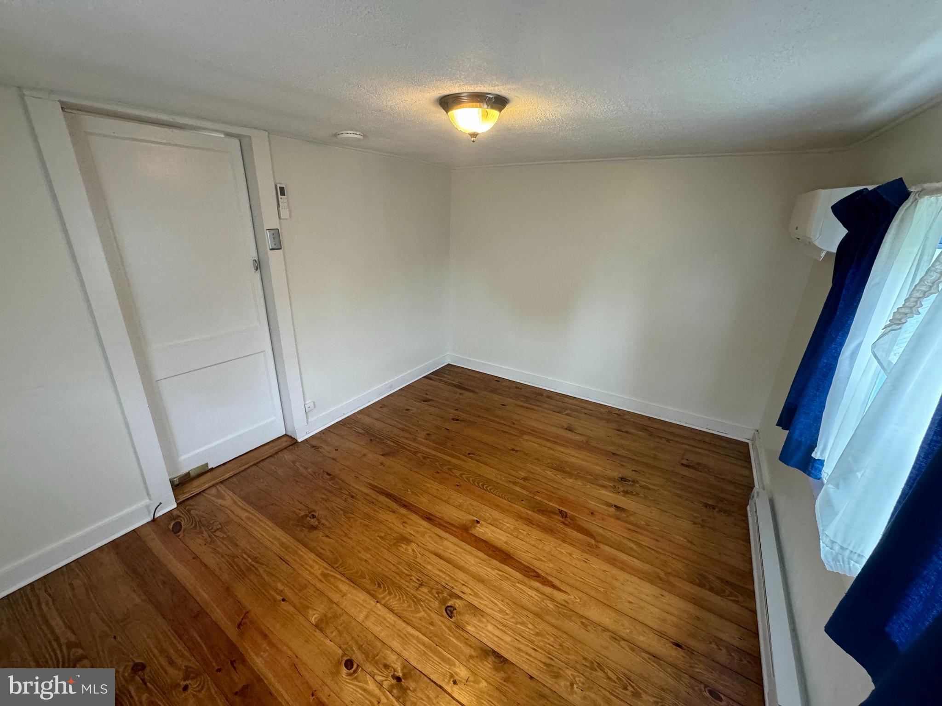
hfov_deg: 102.1
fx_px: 381
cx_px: 471
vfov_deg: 85.7
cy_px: 353
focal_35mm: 14
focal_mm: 2.22
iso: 250
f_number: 2.2
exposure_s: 1/120
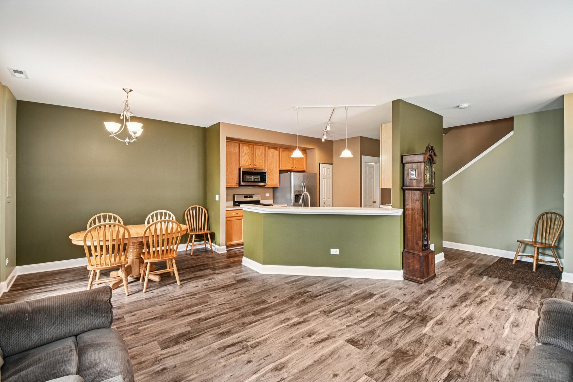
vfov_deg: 77.3
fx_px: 239
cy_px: 191
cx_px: 286
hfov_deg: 100.4
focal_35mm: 15
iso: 400
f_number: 8
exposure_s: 1/6
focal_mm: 10
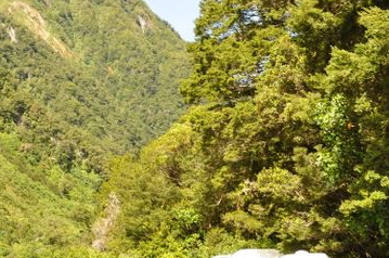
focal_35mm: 77
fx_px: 831
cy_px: -104
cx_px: -65
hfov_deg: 24.2
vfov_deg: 16.4
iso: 200
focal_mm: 18
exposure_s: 1/125
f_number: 9
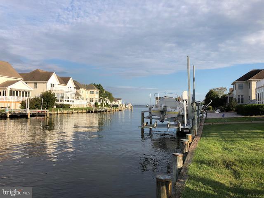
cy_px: 99
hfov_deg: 63.4
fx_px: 214
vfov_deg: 49.7
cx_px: 132
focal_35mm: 28
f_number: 1.8
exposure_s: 1/1600
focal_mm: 3.99
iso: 20
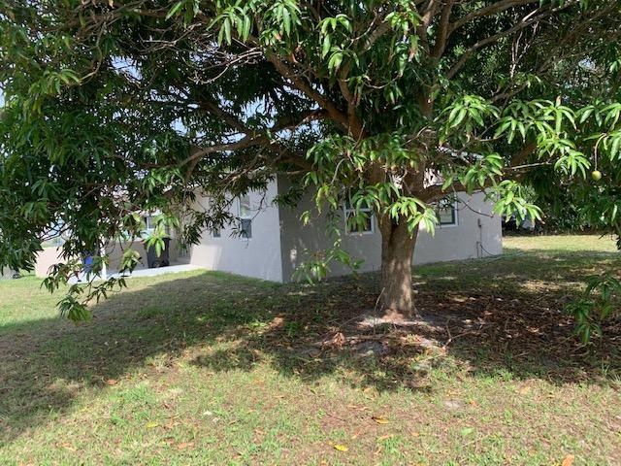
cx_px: 310
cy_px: 233
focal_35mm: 26
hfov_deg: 67.3
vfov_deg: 53.1
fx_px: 466
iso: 25
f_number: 1.8
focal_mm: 4.25
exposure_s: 1/471
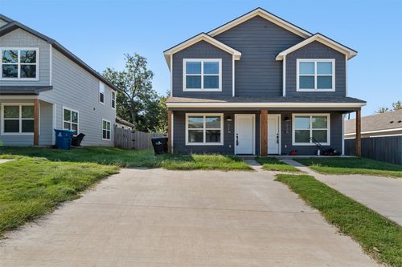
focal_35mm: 23
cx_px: 201
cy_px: 134
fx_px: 257
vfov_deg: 55.1
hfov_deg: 76.1
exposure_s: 1/60
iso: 100
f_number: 9
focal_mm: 23
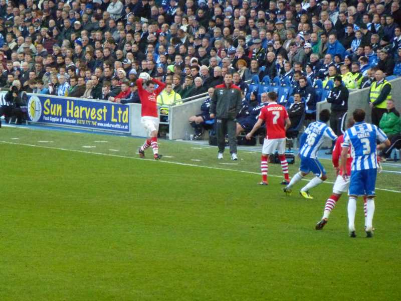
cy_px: 150
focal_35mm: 327
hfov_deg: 6.1
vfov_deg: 4.5
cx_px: 200
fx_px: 3788
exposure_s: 1/160
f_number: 5.8
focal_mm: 58.6
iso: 1600
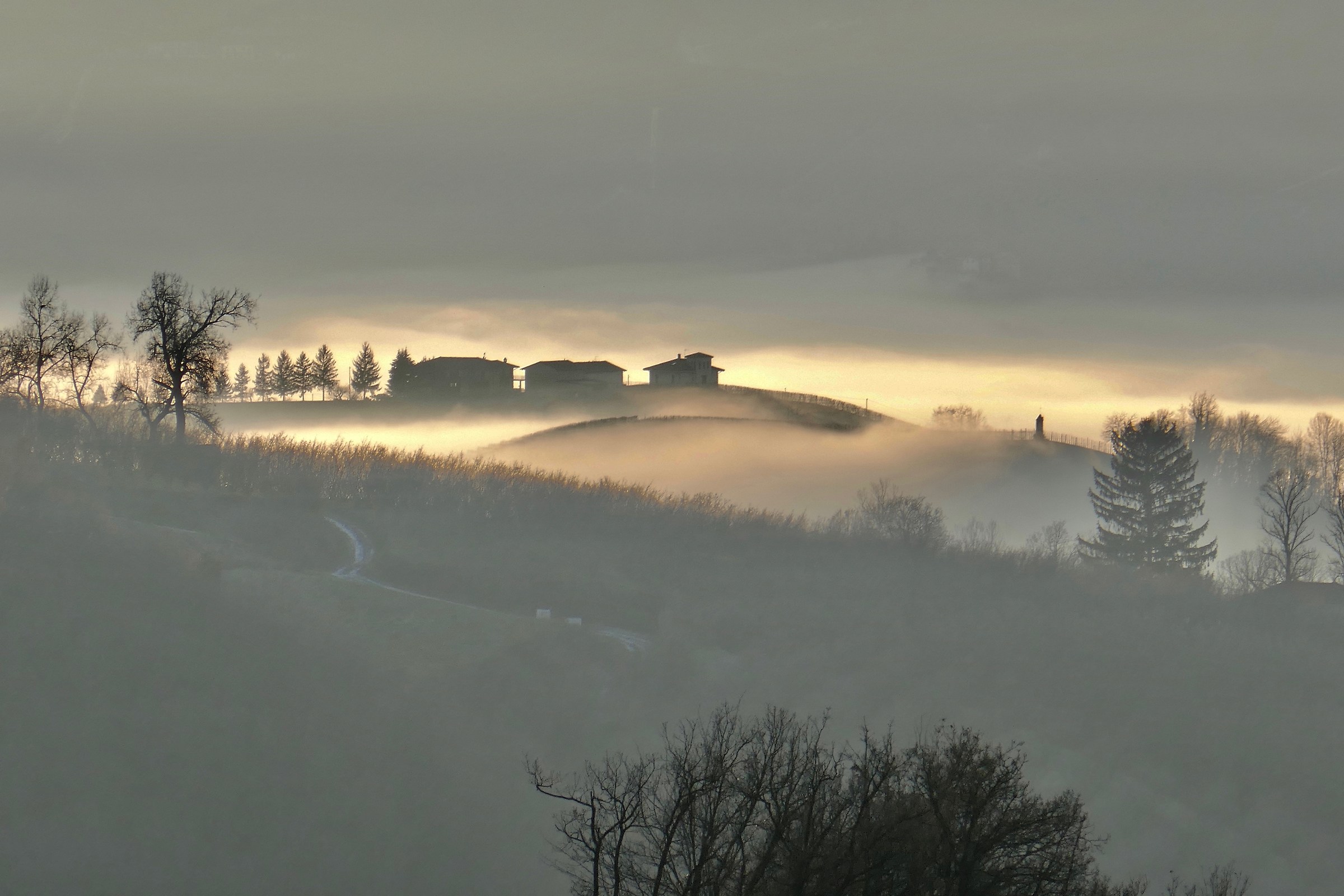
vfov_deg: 3.2
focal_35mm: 424
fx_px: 15828
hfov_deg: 4.9
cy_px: 448
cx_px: 672
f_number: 5.9
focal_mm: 91
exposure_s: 1/250
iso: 125
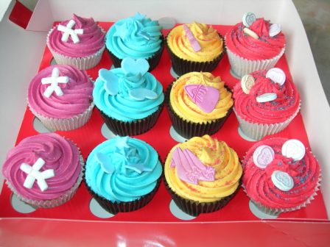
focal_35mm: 38
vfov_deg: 37.7
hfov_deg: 49.0
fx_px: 362
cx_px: 165
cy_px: 124
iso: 64
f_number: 2.8
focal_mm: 7.8
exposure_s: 1/30
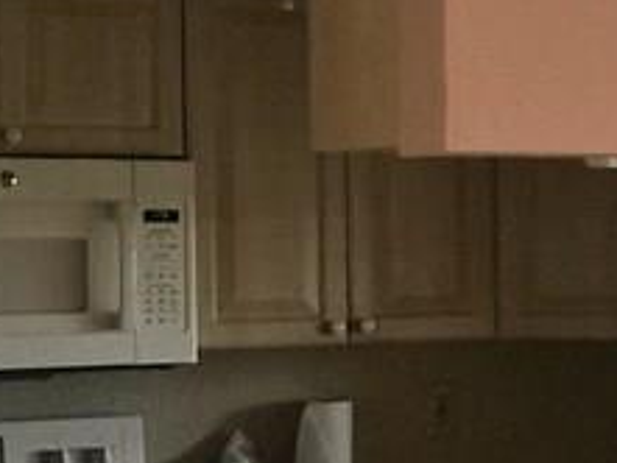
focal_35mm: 134
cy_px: 283
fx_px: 2390
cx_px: 738
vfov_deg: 11.1
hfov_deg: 14.3
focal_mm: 4.15
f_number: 2.2
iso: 40
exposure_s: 1/30
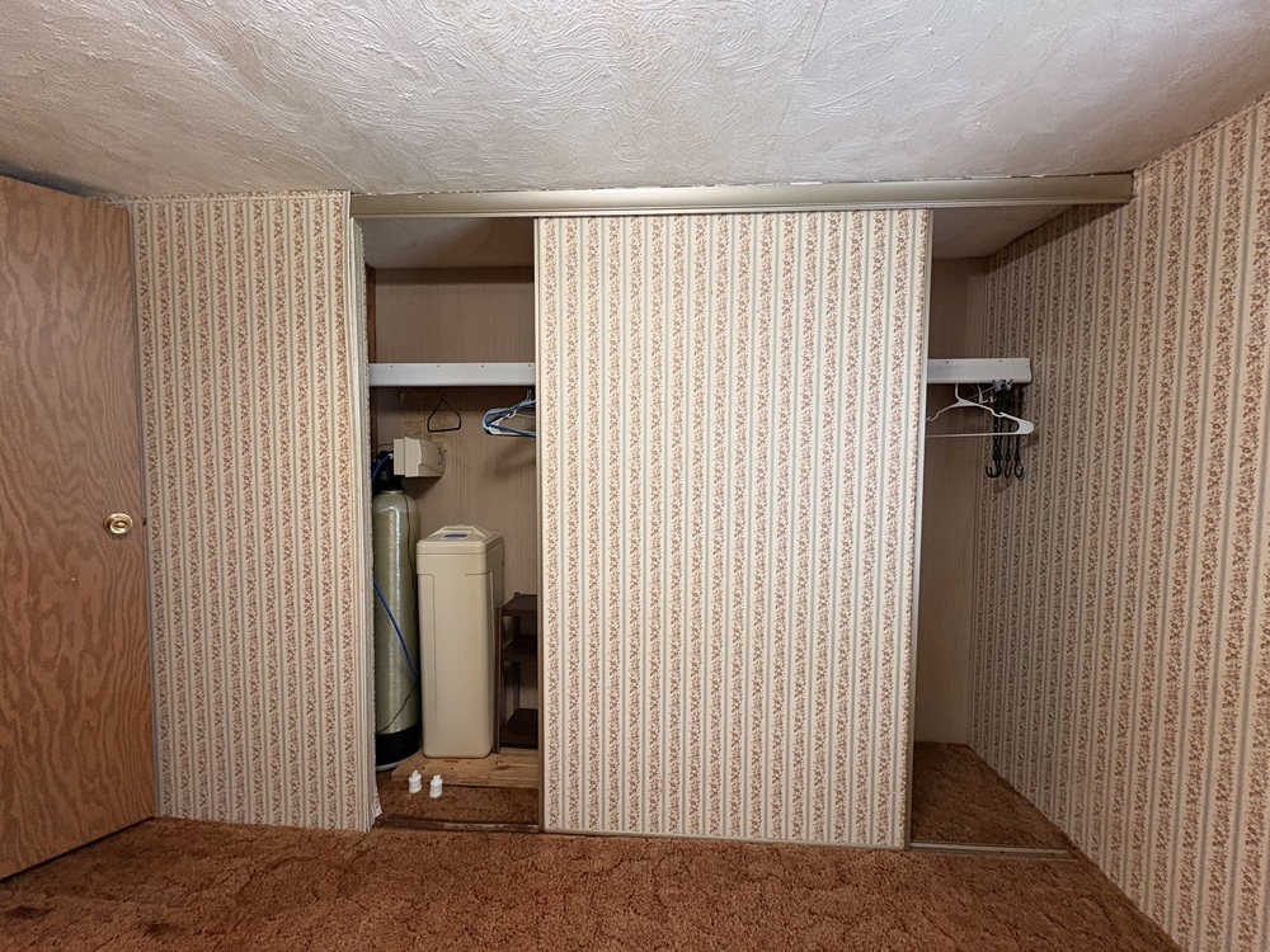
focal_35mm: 14
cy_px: 476
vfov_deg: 85.7
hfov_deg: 102.1
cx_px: 635
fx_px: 514
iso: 320
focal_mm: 2.22
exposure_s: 1/60
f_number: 2.2
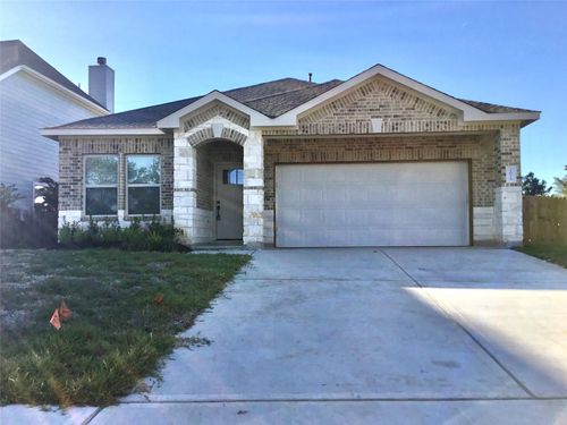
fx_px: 508
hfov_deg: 58.4
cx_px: 284
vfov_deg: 45.4
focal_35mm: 31
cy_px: 212
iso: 25
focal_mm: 3.3
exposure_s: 1/981
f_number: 2.4
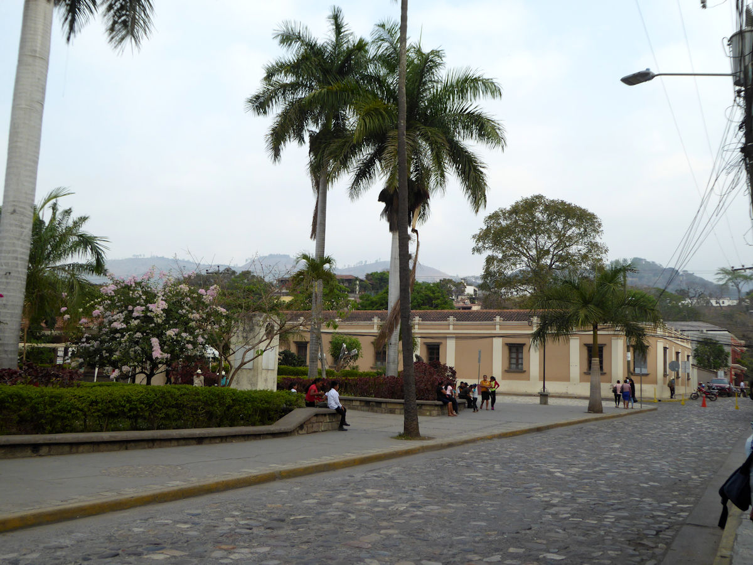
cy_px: 282
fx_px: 761
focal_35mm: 35
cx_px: 376
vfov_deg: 40.7
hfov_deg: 52.6
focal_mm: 6.3
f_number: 3.7
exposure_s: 1/500
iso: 100
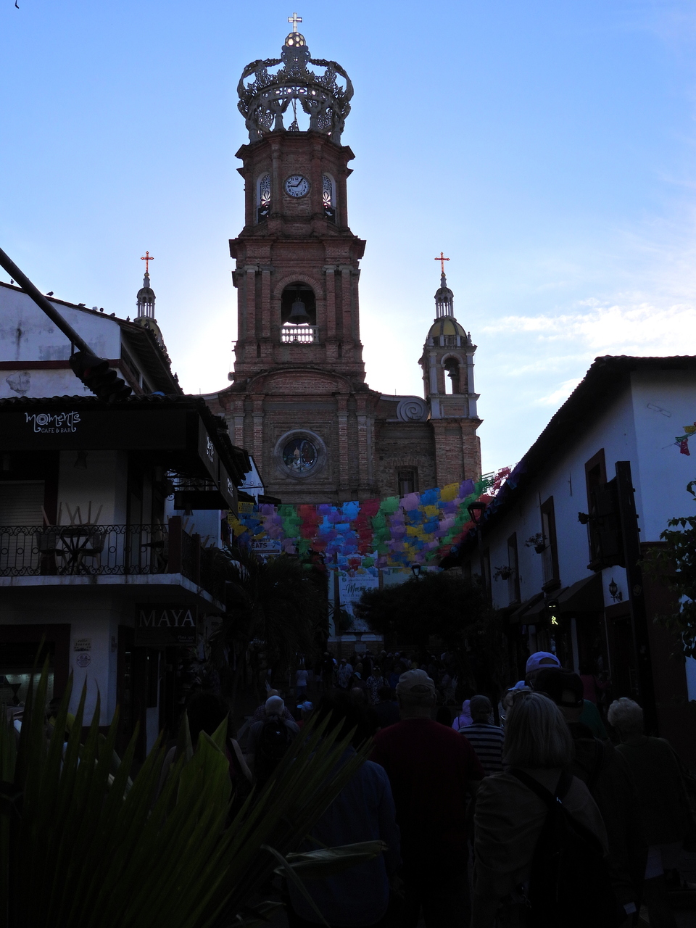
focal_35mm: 35
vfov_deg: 52.6
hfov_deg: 40.7
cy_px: 464
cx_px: 348
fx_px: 938
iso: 100
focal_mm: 6.2
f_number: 3.5
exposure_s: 1/2000
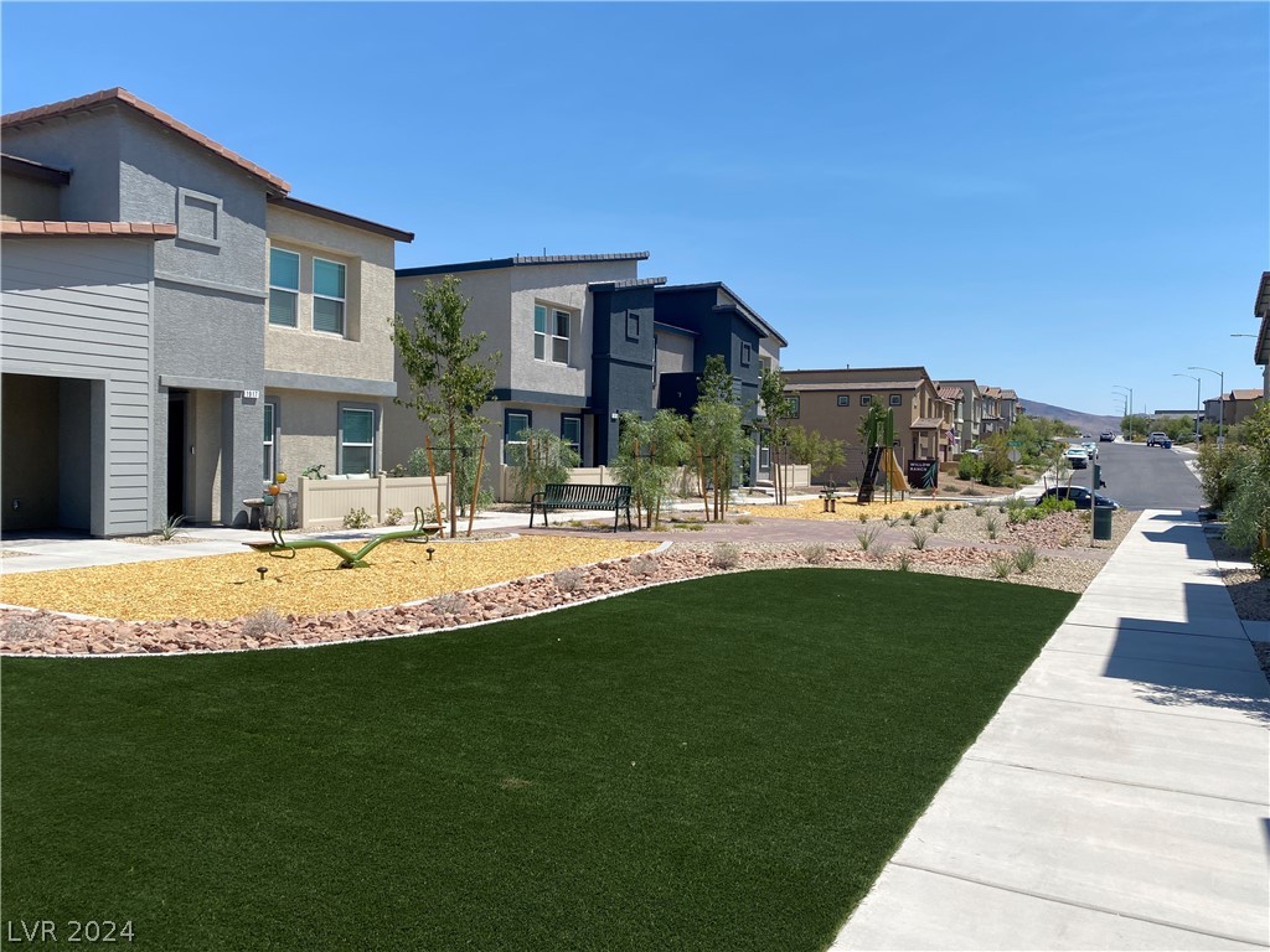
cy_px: 476
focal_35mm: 26
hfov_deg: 67.3
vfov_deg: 53.1
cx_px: 635
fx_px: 954
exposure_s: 1/3497
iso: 32
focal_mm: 4.25
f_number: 1.8
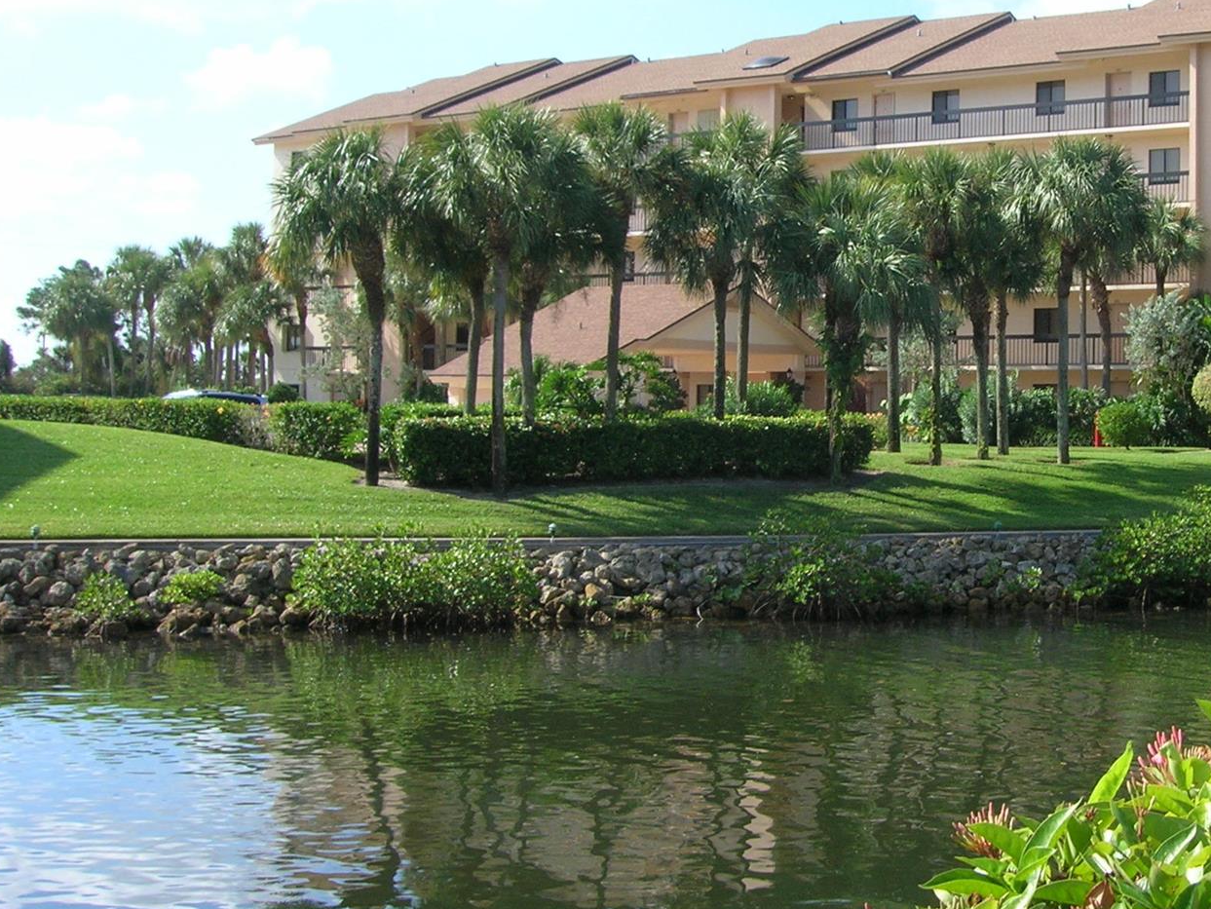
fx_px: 1960
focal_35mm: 56
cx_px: 986
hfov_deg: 33.3
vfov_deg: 26.1
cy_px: 356
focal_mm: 5.7
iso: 50
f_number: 4.9
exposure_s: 1/240
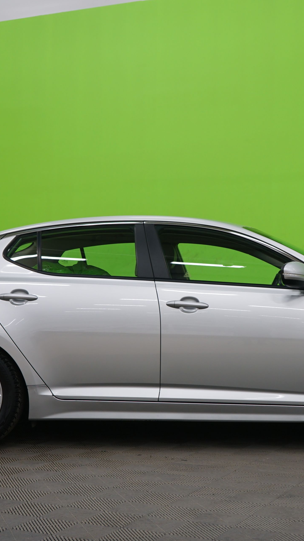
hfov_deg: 20.7
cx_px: 201
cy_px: 277
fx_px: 831
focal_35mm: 58
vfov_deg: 36.0
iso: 400
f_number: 4
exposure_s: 1/15
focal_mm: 36
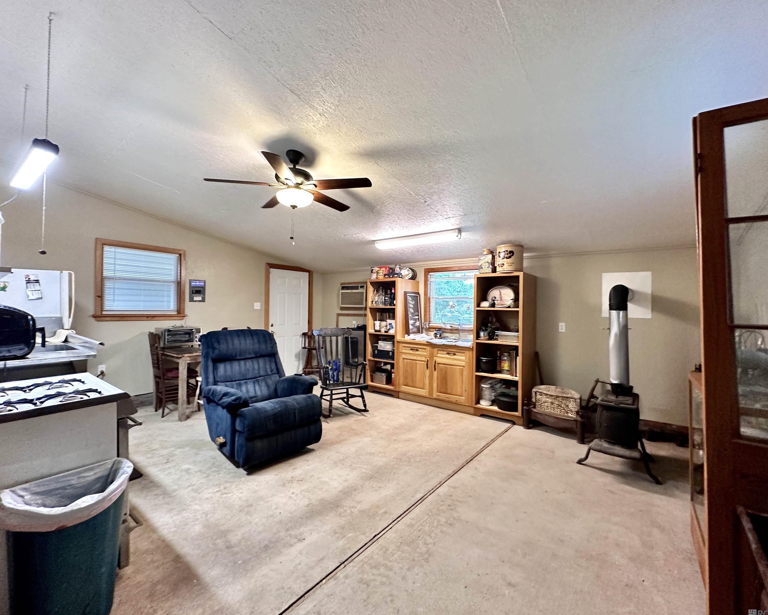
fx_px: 341
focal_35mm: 15
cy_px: 301
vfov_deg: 84.0
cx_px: 380
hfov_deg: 96.8
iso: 250
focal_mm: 2.22
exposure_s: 1/60
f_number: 2.2
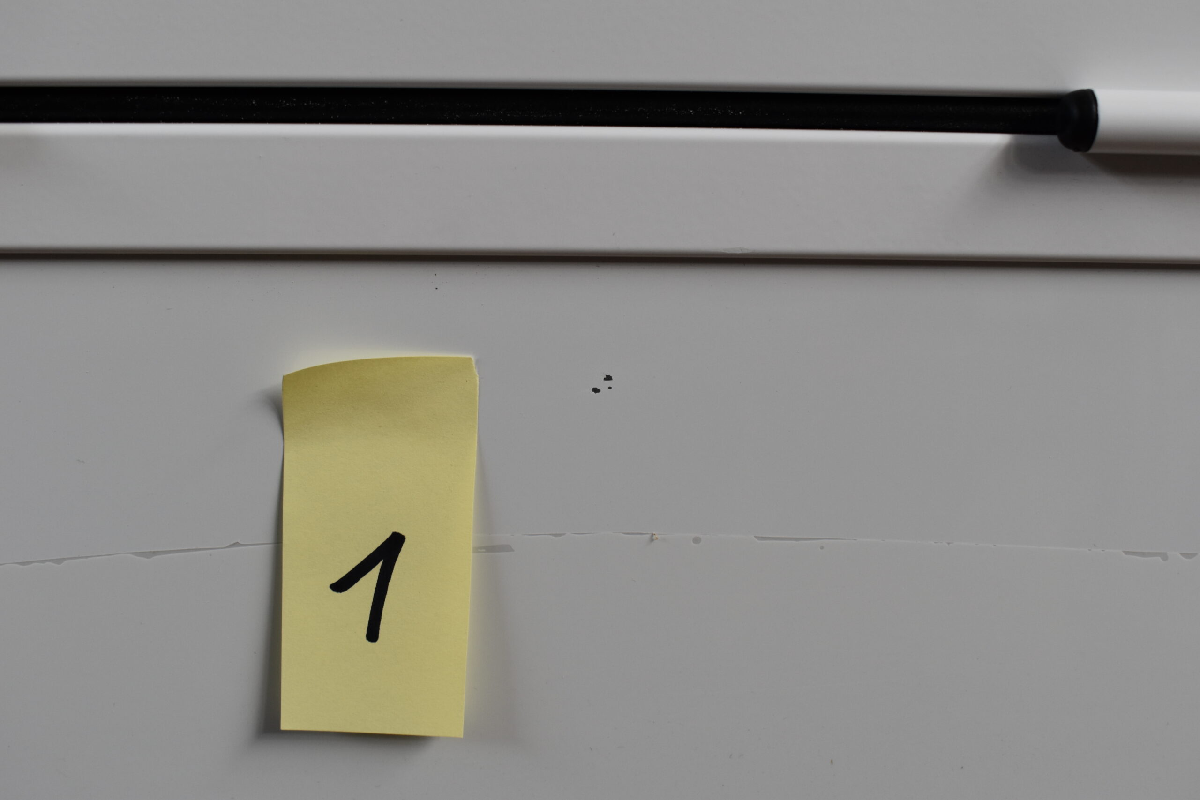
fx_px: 1350
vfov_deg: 33.0
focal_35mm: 40
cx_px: 600
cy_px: 400
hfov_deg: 47.9
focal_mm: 27
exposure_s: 1/60
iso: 400
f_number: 7.1
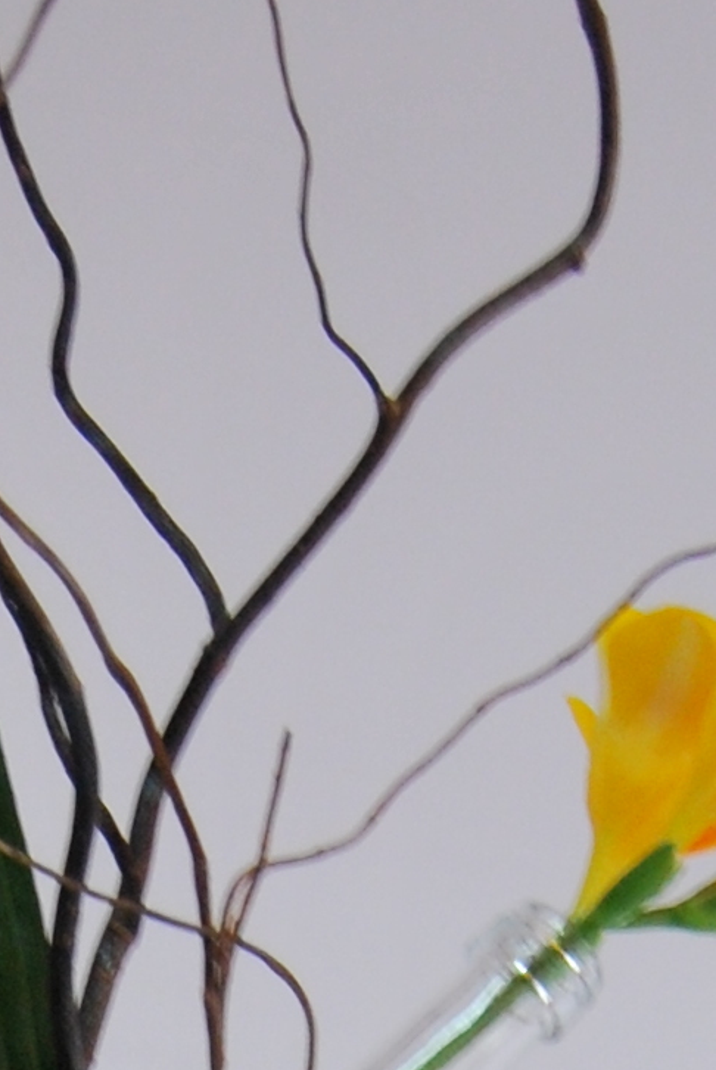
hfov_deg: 9.5
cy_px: 2032
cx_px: 32
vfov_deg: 12.7
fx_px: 4283
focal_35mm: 144
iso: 400
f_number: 4
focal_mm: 18
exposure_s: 1/13
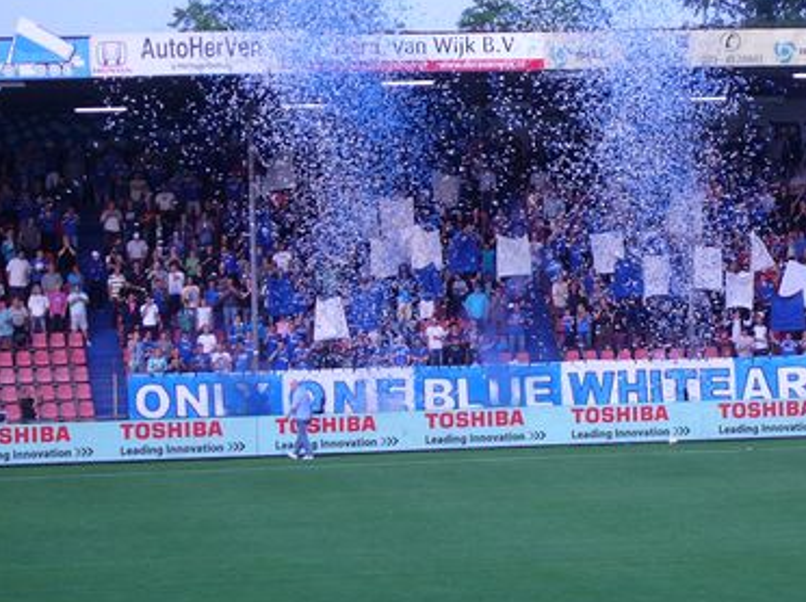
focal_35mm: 161
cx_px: 524
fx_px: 3744
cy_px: 222
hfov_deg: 12.3
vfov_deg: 9.2
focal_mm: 17.4
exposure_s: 1/80
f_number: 4.9
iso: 100
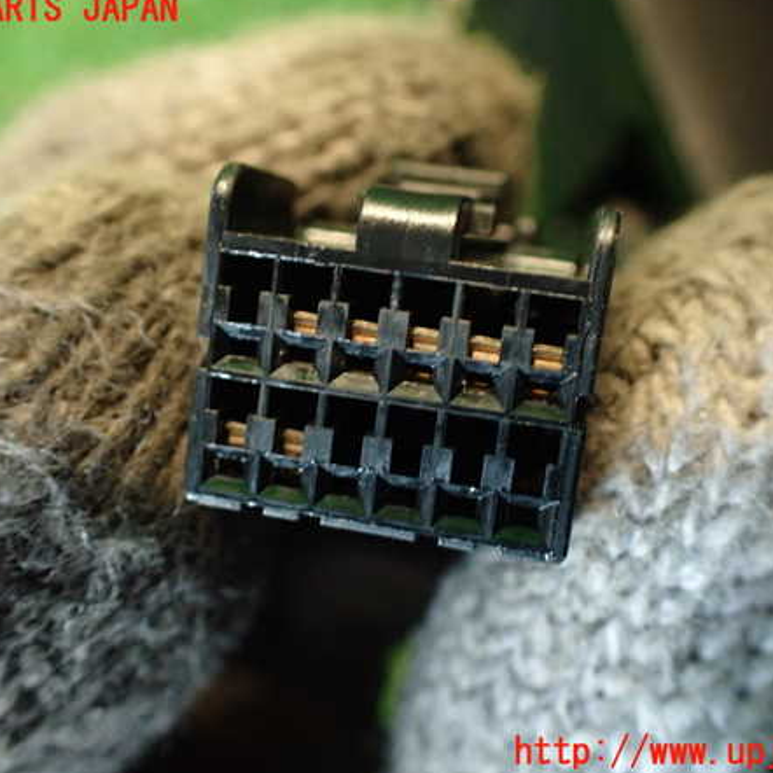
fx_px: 910
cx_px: 385
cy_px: 381
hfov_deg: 46.0
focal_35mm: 36
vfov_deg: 46.0
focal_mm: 5.4
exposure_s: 1/30
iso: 500
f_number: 2.3
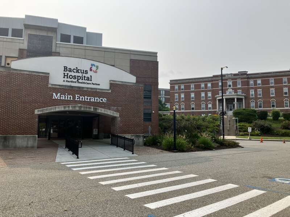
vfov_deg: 49.7
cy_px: 108
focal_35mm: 28
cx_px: 145
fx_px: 235
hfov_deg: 63.4
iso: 32
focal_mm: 3.99
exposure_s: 1/2114
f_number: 1.8
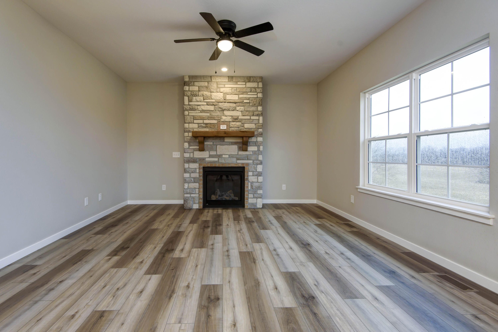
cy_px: 166
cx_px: 249
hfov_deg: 96.7
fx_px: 221
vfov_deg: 73.7
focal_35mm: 16
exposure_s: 1/30
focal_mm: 16
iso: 400
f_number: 6.7
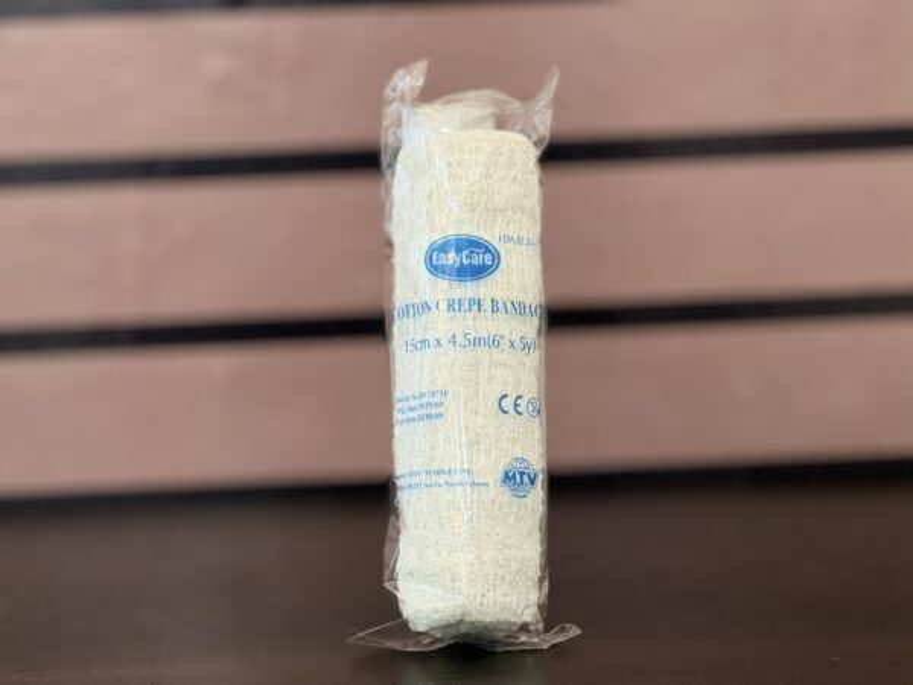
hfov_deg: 25.3
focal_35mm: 77
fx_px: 2031
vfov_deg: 19.1
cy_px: 342
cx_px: 456
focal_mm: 9
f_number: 2.8
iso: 400
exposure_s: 1/33
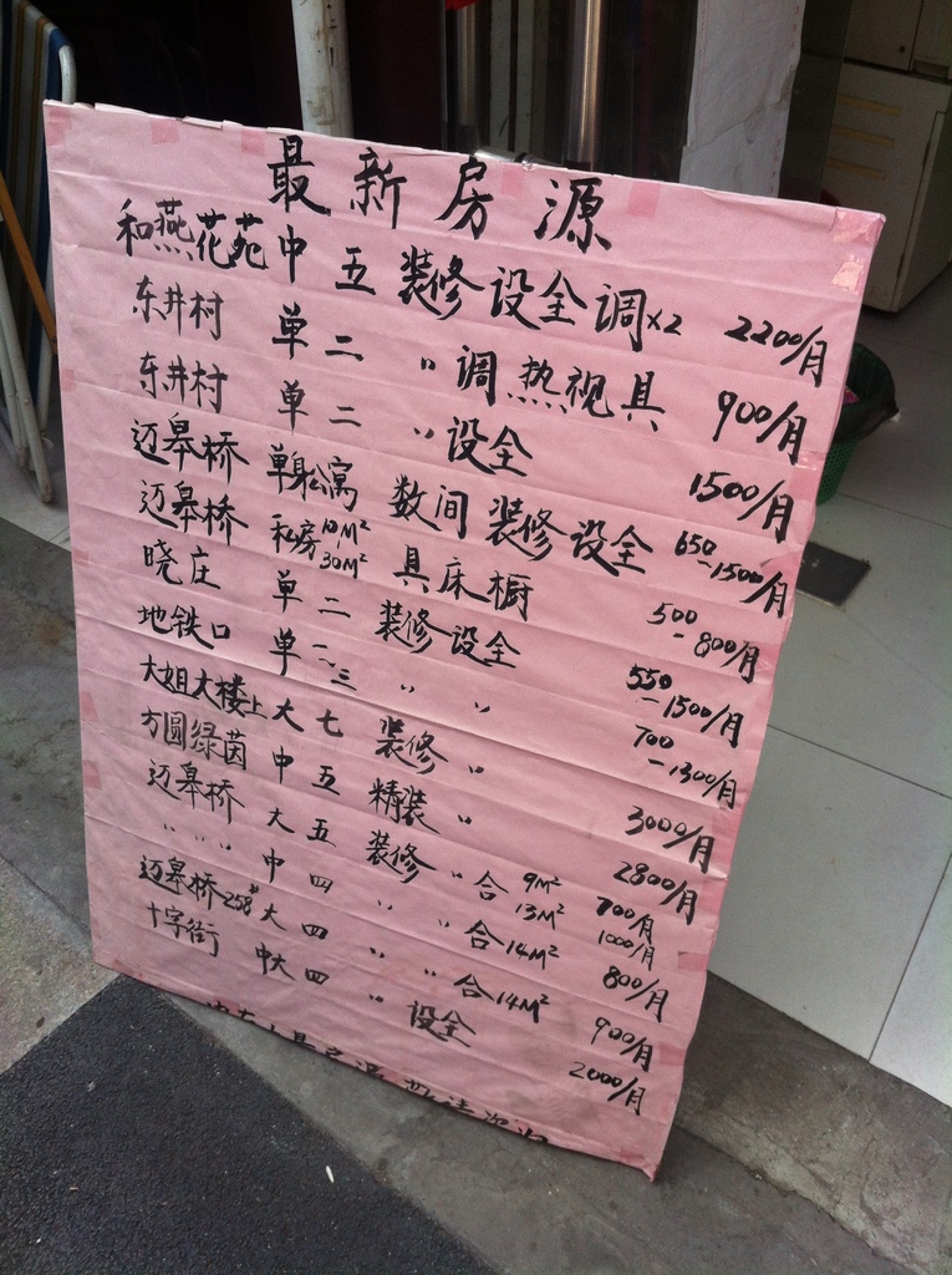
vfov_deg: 52.7
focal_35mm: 35
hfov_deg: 40.6
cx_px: 476
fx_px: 1287
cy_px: 638
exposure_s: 1/151
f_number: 2.8
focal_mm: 3.85
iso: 80
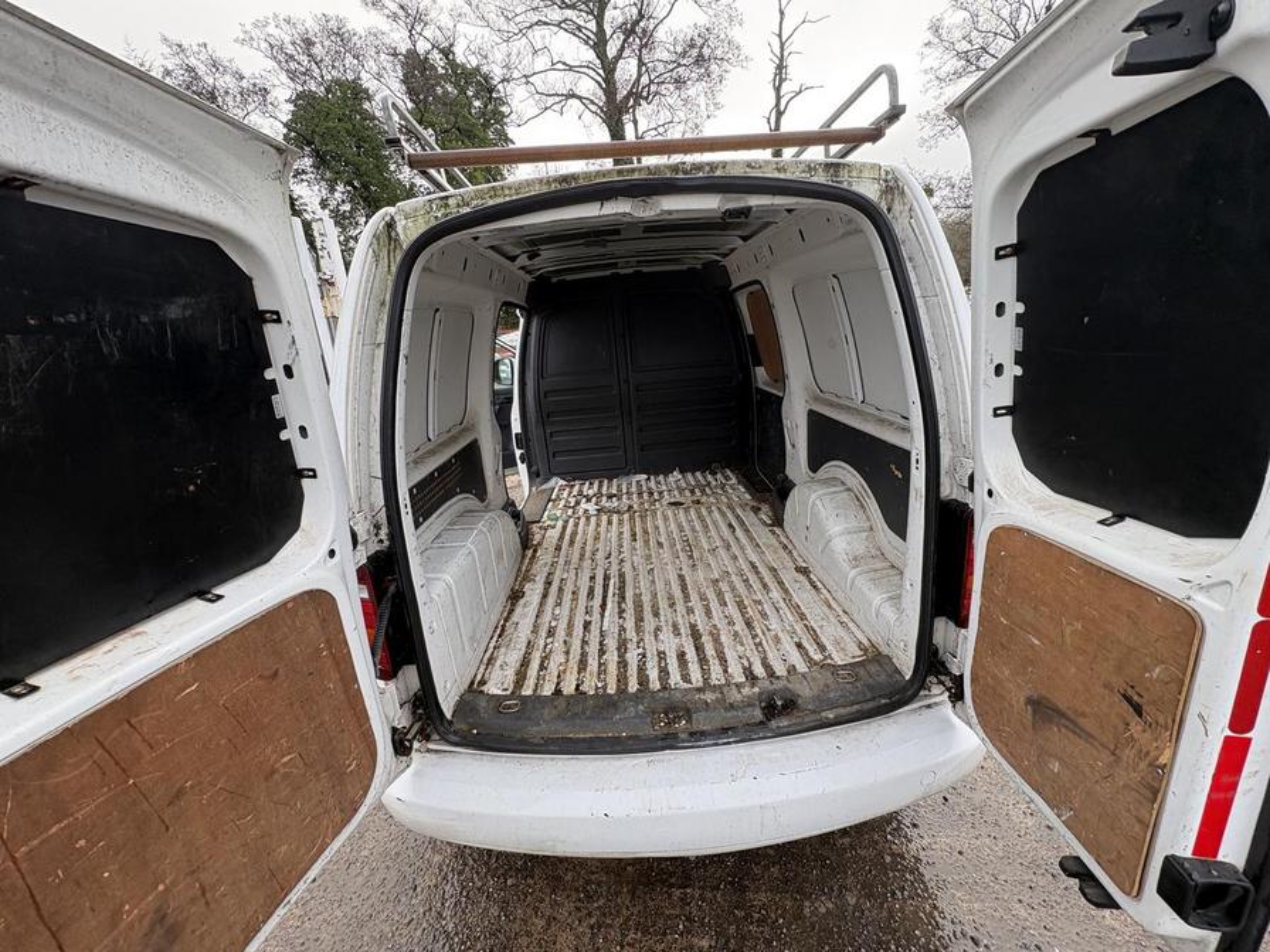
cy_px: 476
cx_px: 635
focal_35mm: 14
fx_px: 514
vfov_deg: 85.7
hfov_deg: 102.1
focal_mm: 2.22
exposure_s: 1/108
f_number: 2.2
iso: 40
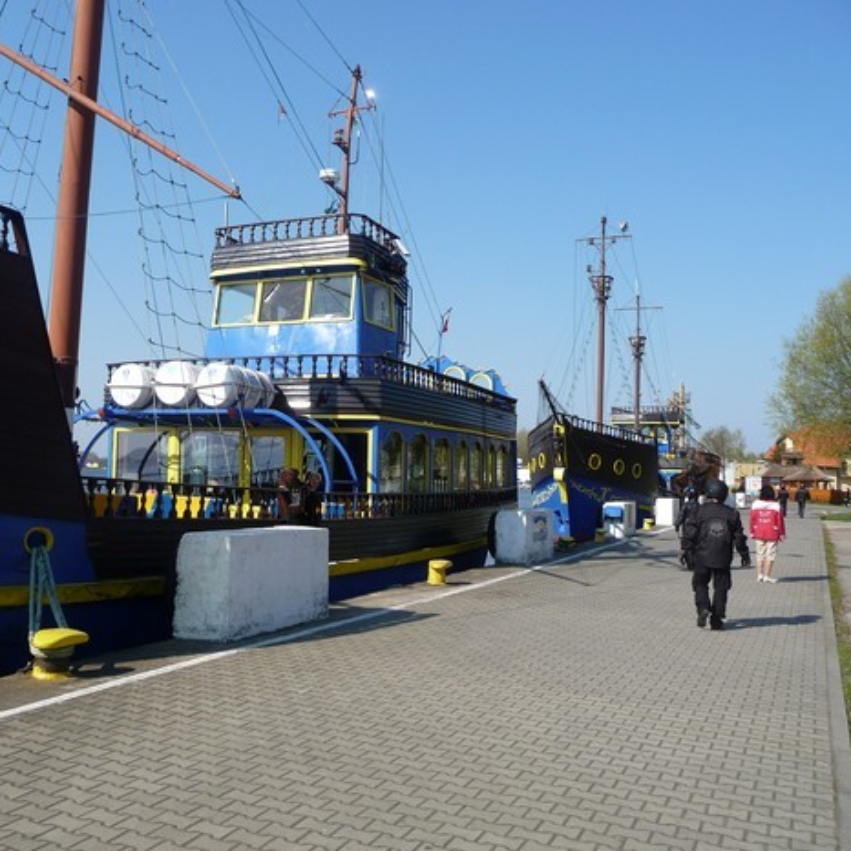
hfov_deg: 48.4
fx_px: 946
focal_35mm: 34
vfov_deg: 48.4
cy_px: 415
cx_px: 378
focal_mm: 4.7
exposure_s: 1/1000
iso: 100
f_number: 3.3
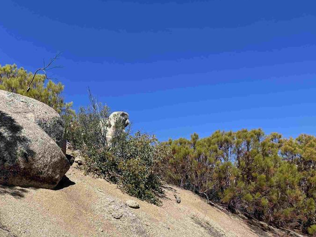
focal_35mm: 38
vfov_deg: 36.8
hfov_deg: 48.0
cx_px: 101
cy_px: 177
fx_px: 347
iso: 32
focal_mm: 5.1
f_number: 1.6
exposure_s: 1/4348
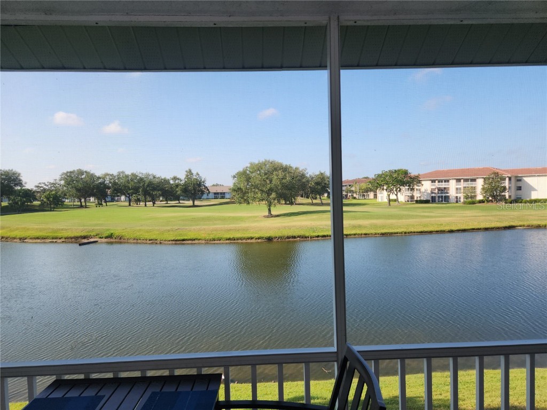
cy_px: 205
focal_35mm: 23
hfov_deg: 73.9
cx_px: 274
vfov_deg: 58.9
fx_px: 363
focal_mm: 5.4
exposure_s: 1/604
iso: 20
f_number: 1.8
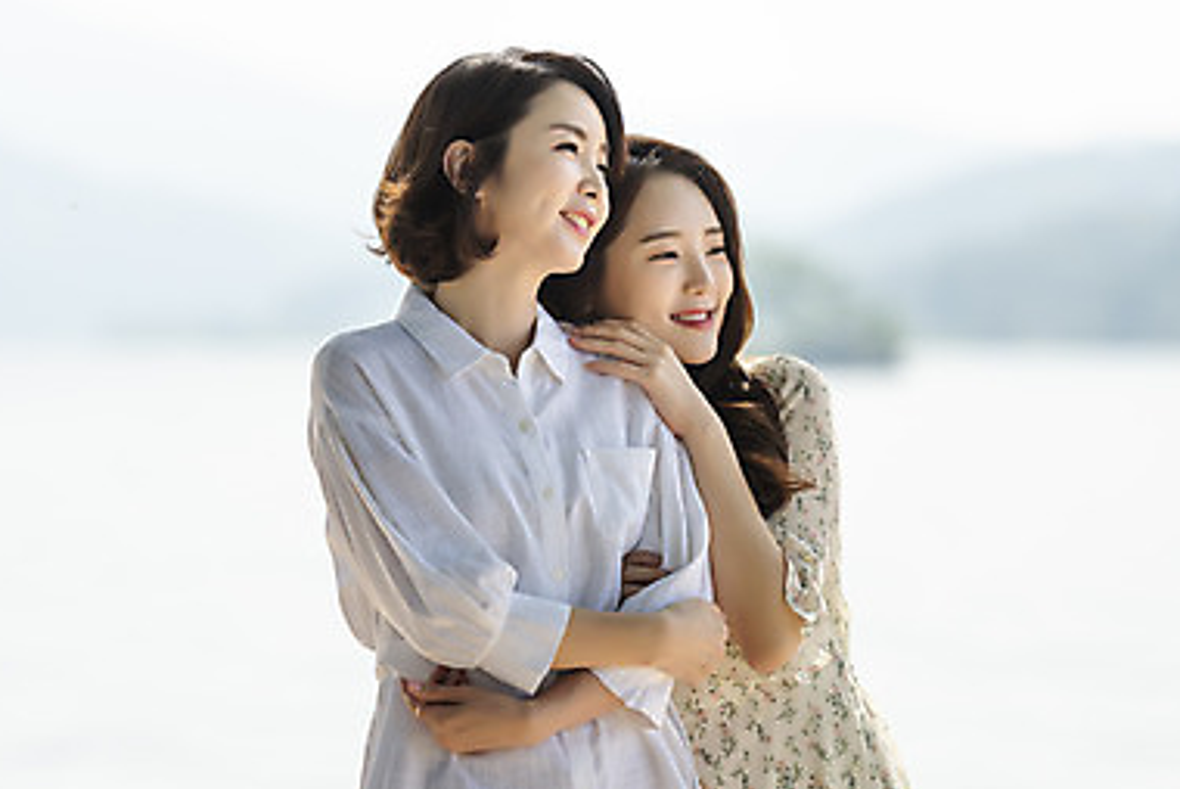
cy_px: 438
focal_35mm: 213
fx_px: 6987
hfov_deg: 9.6
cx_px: 337
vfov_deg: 6.5
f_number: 2.8
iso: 100
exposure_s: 1/3200
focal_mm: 135
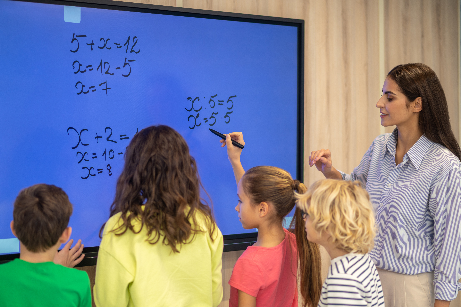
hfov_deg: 23.9
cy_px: 154
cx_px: 230
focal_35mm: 85
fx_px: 1088
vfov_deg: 16.1
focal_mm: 85
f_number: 2.2
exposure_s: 1/160
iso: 320
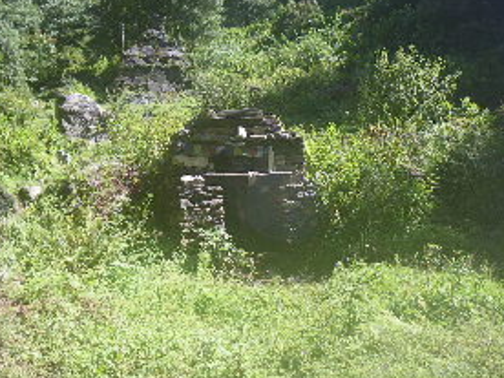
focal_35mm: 39
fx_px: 568
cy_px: 135
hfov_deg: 47.4
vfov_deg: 36.5
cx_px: 184
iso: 50
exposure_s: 1/160
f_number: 3.5
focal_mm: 5
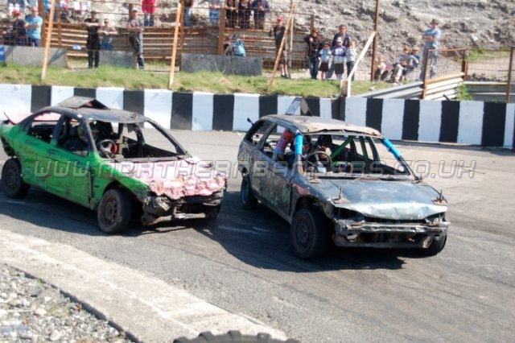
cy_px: 172
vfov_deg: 19.7
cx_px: 258
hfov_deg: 29.3
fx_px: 987
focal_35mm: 69
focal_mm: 46
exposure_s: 1/800
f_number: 5
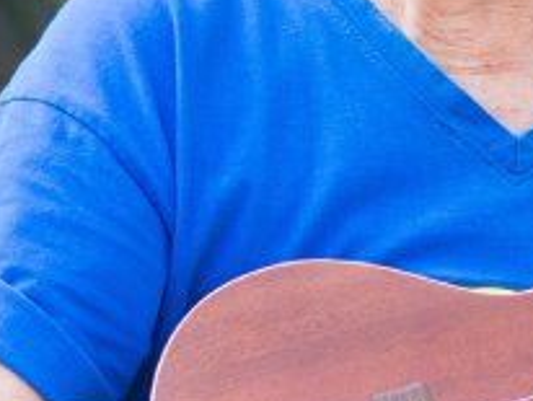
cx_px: 789
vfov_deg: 3.4
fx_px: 6721
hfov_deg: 4.5
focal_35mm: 436
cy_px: -23
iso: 200
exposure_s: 1/640
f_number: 2
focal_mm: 45
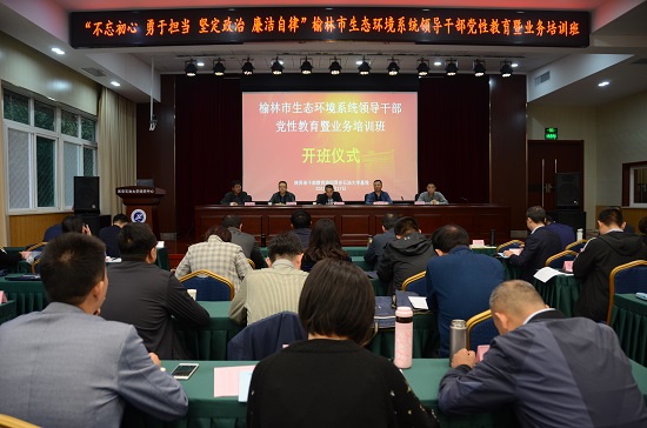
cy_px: 214
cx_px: 324
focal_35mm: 27
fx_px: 484
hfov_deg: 67.5
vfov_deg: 47.7
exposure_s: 1/60
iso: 500
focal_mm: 18
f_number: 4
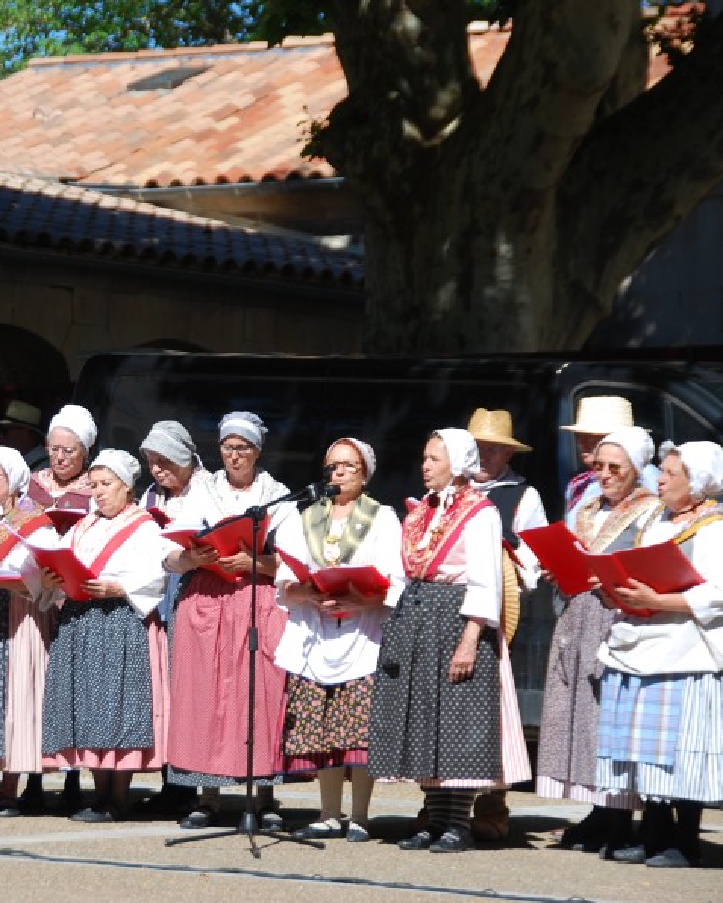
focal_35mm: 201
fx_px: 5367
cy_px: 452
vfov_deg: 9.6
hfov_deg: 7.7
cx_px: 124
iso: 140
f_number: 5.6
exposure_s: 1/500
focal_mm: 95
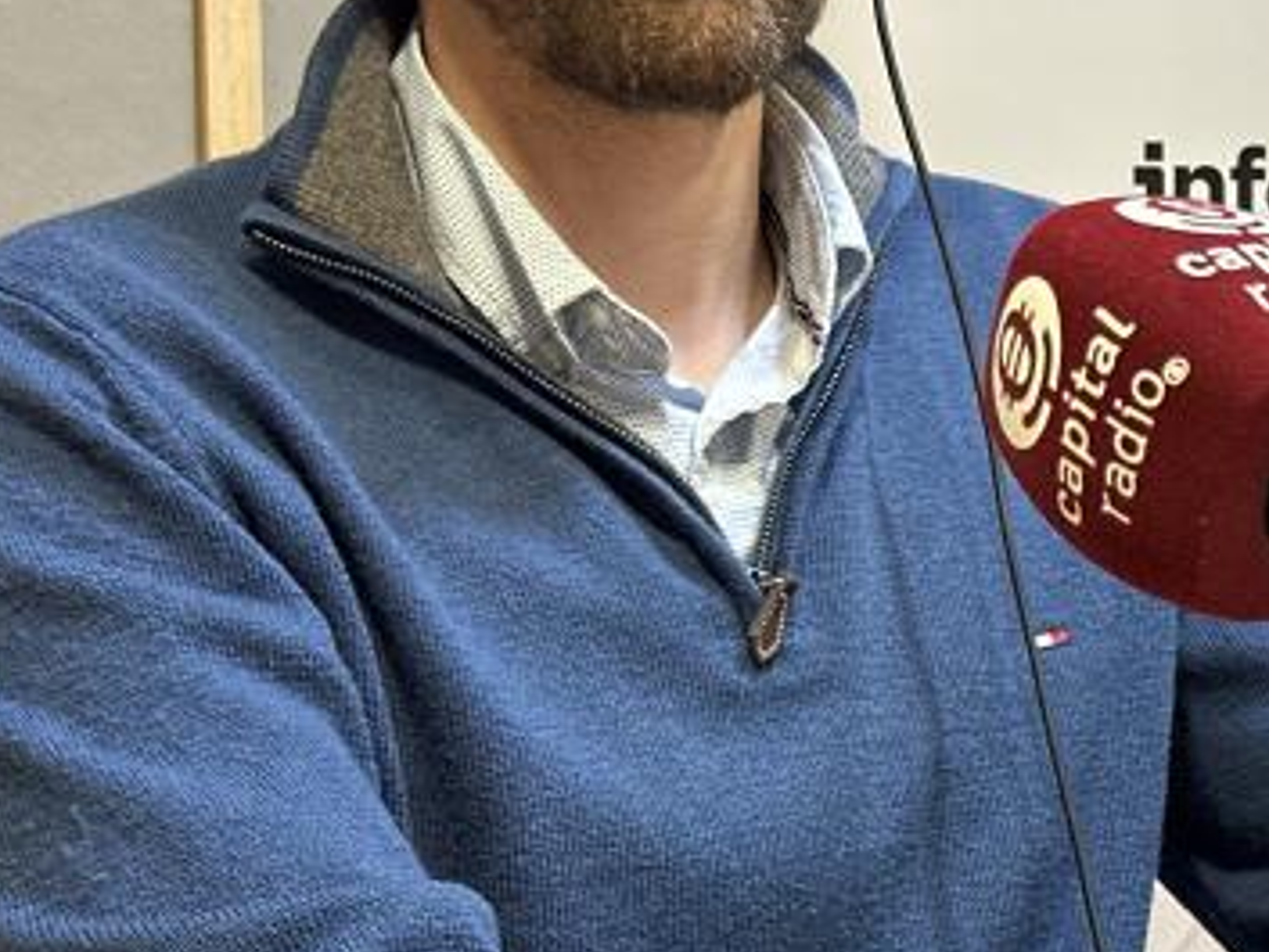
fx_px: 3741
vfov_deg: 14.5
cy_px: 225
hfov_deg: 18.9
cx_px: 1186
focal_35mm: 102
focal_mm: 6.86
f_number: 1.78
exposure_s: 1/50
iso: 160
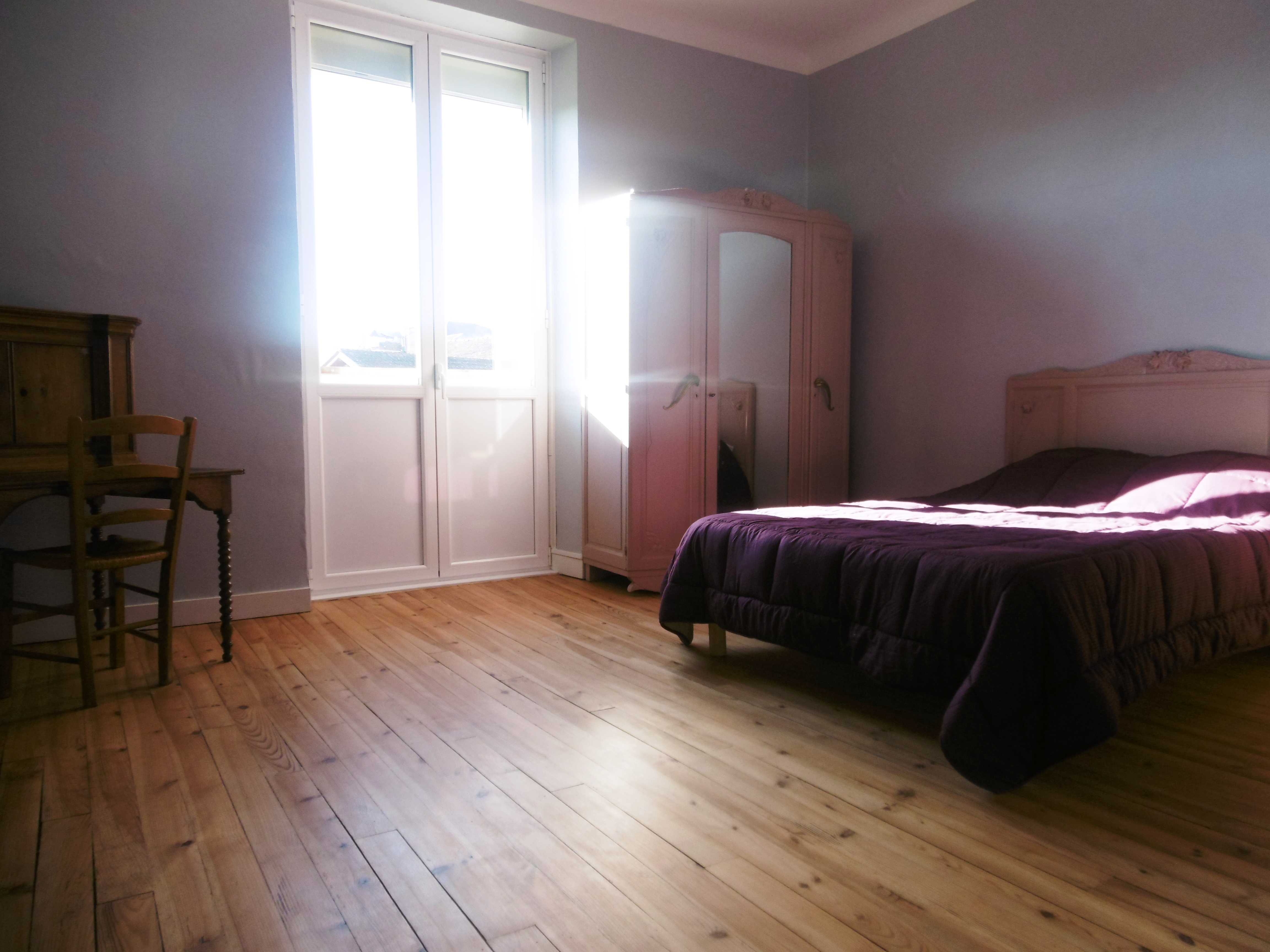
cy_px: 476
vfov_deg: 56.8
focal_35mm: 24
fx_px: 881
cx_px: 635
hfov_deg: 71.6
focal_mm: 4.3
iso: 100
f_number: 3.1
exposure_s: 1/60
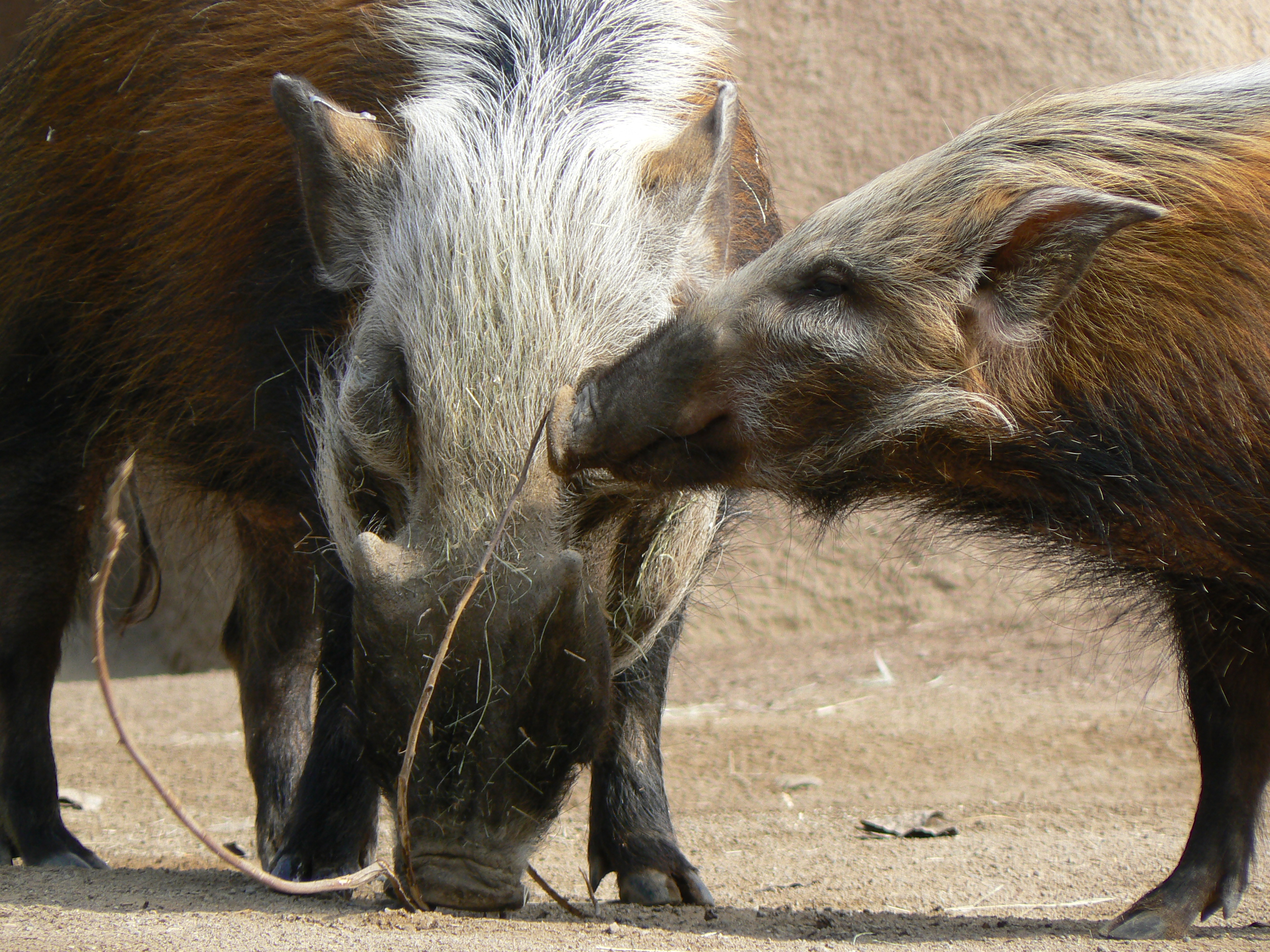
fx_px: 13648
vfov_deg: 4.0
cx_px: 635
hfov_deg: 5.3
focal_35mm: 372
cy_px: 476
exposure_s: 1/200
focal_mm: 62
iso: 80
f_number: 5.6
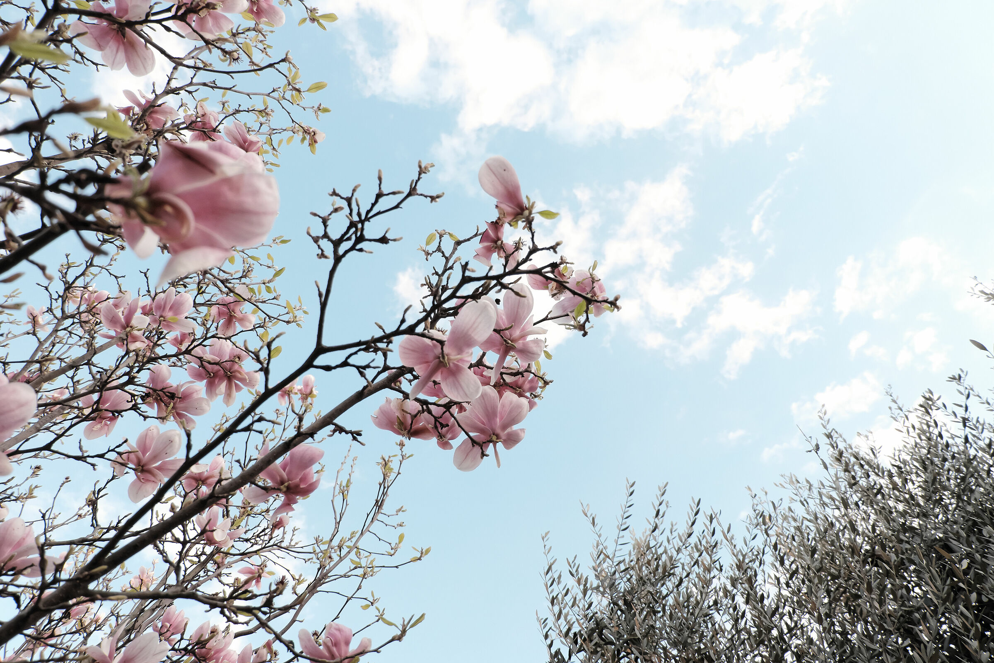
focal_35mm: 24
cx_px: 497
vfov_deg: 53.1
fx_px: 663
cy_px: 332
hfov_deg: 73.7
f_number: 3.5
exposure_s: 1/1250
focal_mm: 16
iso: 800
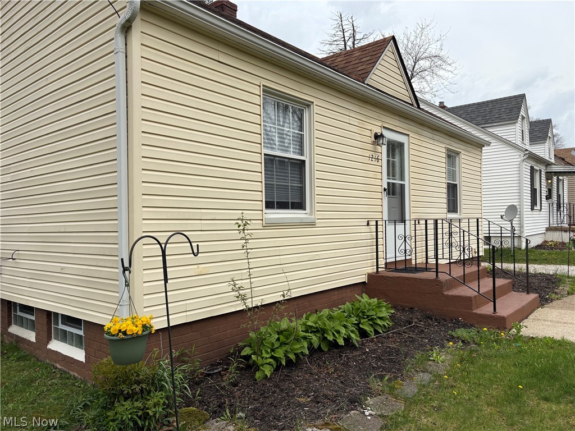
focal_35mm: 26
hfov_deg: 67.3
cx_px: 288
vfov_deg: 53.1
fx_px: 432
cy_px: 216
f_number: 1.6
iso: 50
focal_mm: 5.96
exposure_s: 1/3125
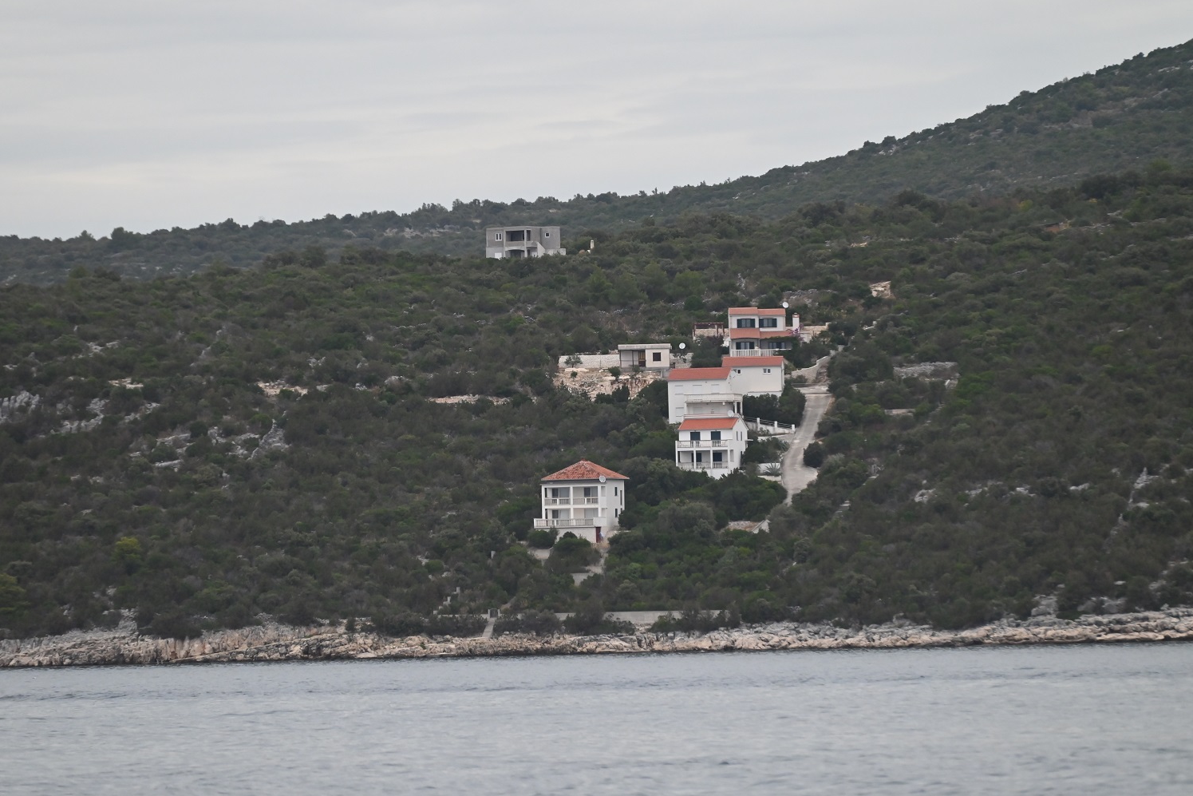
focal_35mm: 301
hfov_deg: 6.8
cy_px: 398
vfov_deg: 4.6
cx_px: 598
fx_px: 9975
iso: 2200
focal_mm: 300
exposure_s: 1/500
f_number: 5.6
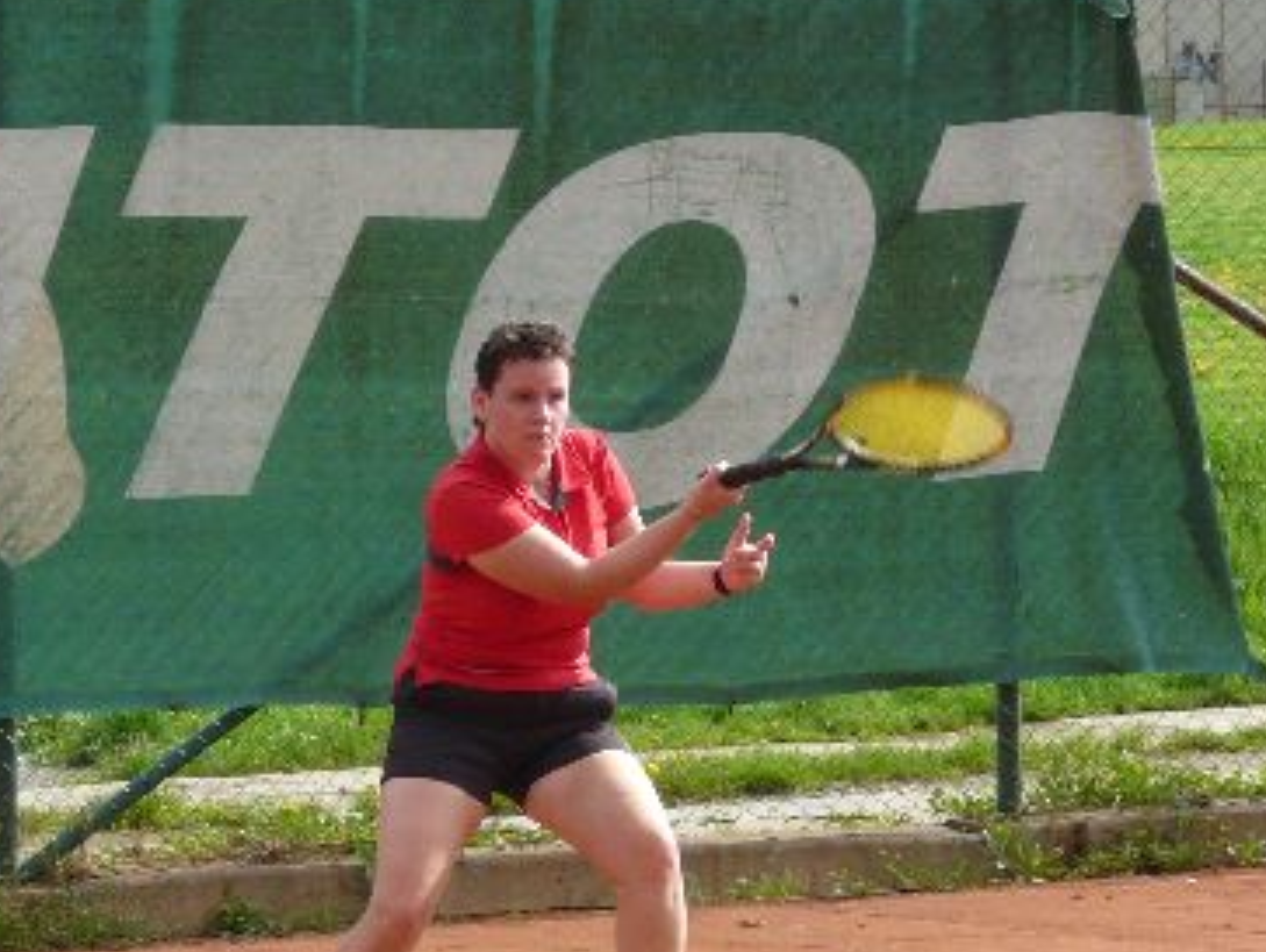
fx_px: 9189
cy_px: 603
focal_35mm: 251
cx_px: 506
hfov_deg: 7.9
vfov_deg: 5.9
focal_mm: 18.8
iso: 125
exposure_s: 1/250
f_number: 5.6
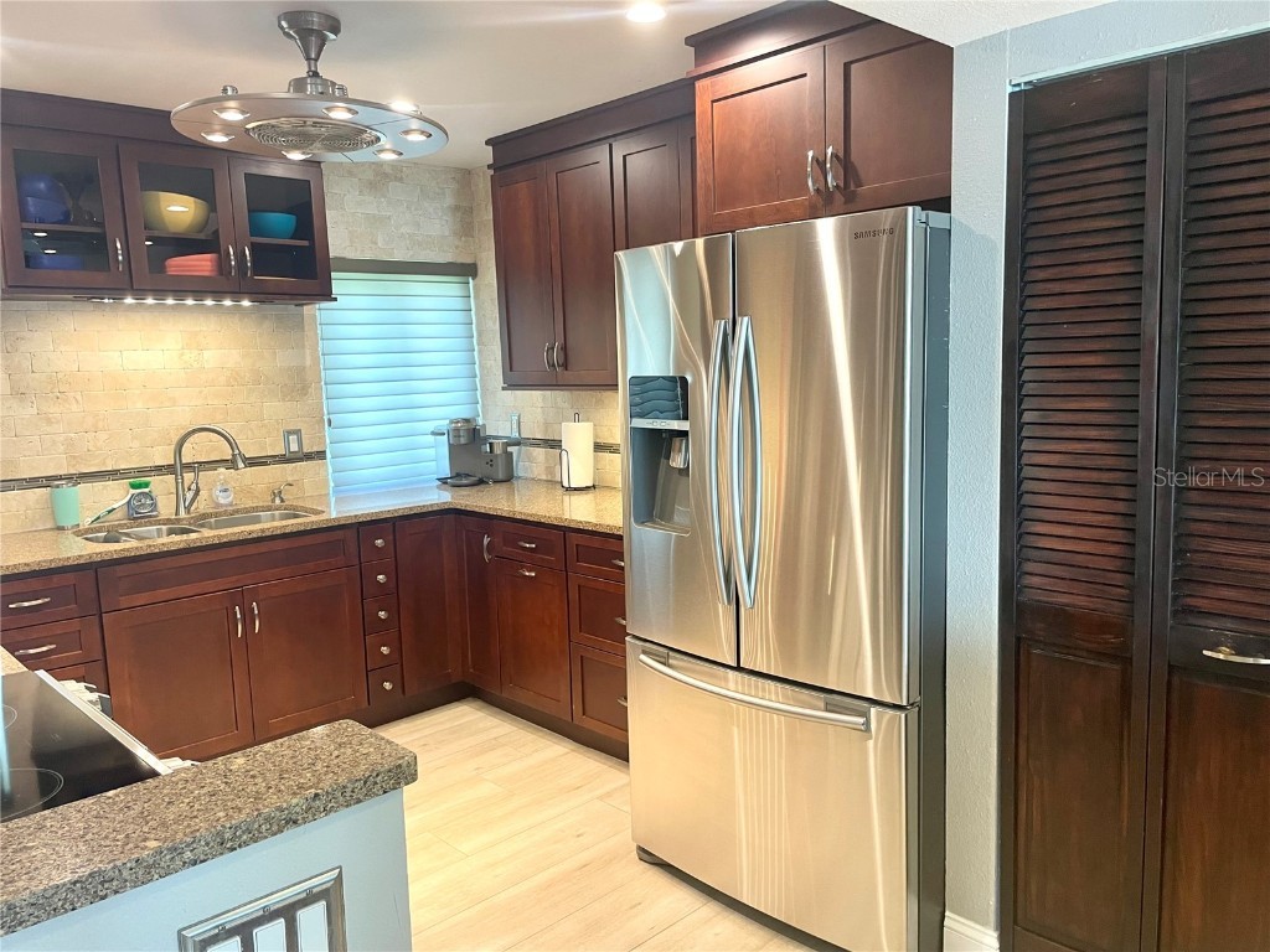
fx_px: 954
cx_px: 635
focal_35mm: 26
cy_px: 476
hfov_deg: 67.3
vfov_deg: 53.1
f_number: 1.6
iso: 160
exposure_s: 1/60
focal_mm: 4.2
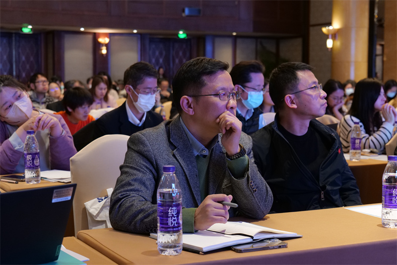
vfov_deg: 22.6
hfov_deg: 33.4
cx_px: 198
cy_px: 132
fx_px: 661
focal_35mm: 60
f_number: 5.6
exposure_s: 1/50
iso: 4000
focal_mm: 60
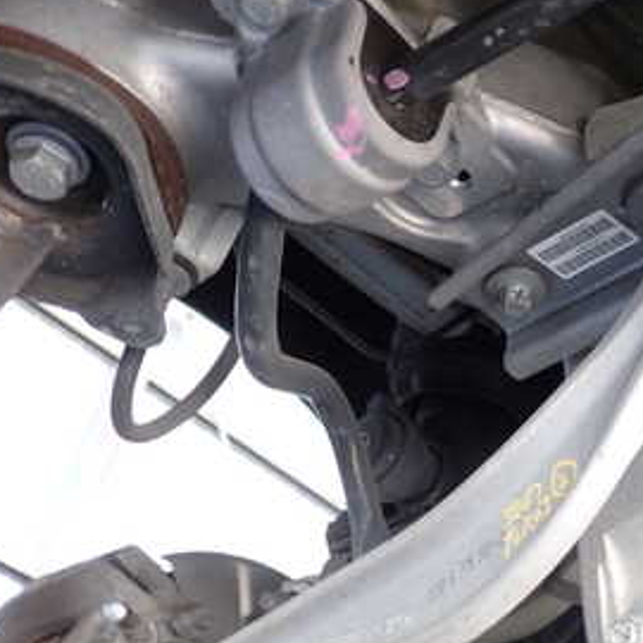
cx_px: 567
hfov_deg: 28.1
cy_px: 448
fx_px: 1240
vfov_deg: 28.8
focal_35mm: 59
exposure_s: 1/40
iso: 200
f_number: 2.3
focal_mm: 5.4
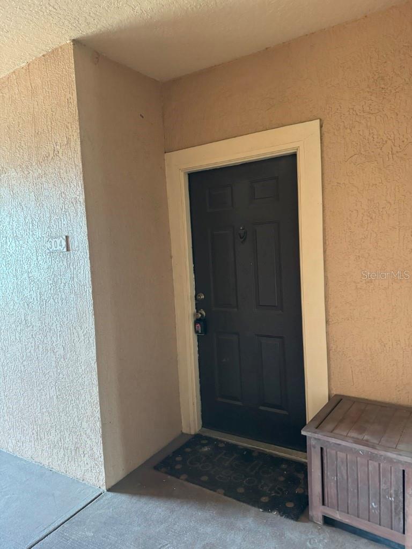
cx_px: 206
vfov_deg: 71.6
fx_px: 381
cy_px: 274
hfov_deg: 56.8
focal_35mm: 24
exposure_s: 1/54
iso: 800
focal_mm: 6.76
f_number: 1.78
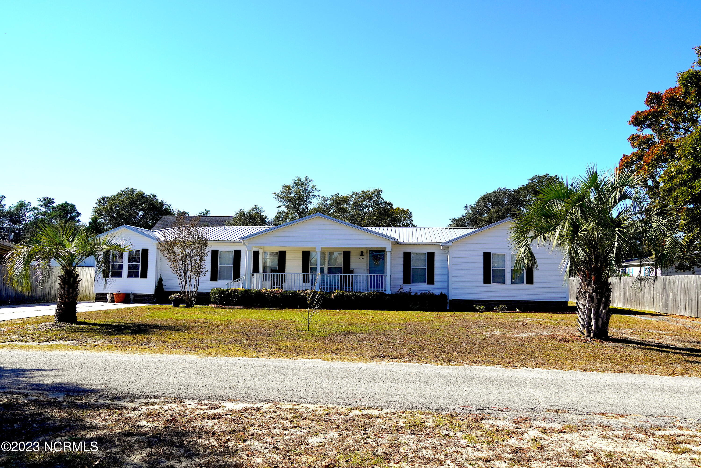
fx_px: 584
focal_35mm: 30
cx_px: 350
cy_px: 234
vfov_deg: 43.6
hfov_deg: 61.9
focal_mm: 20
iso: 250
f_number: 8
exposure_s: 1/640
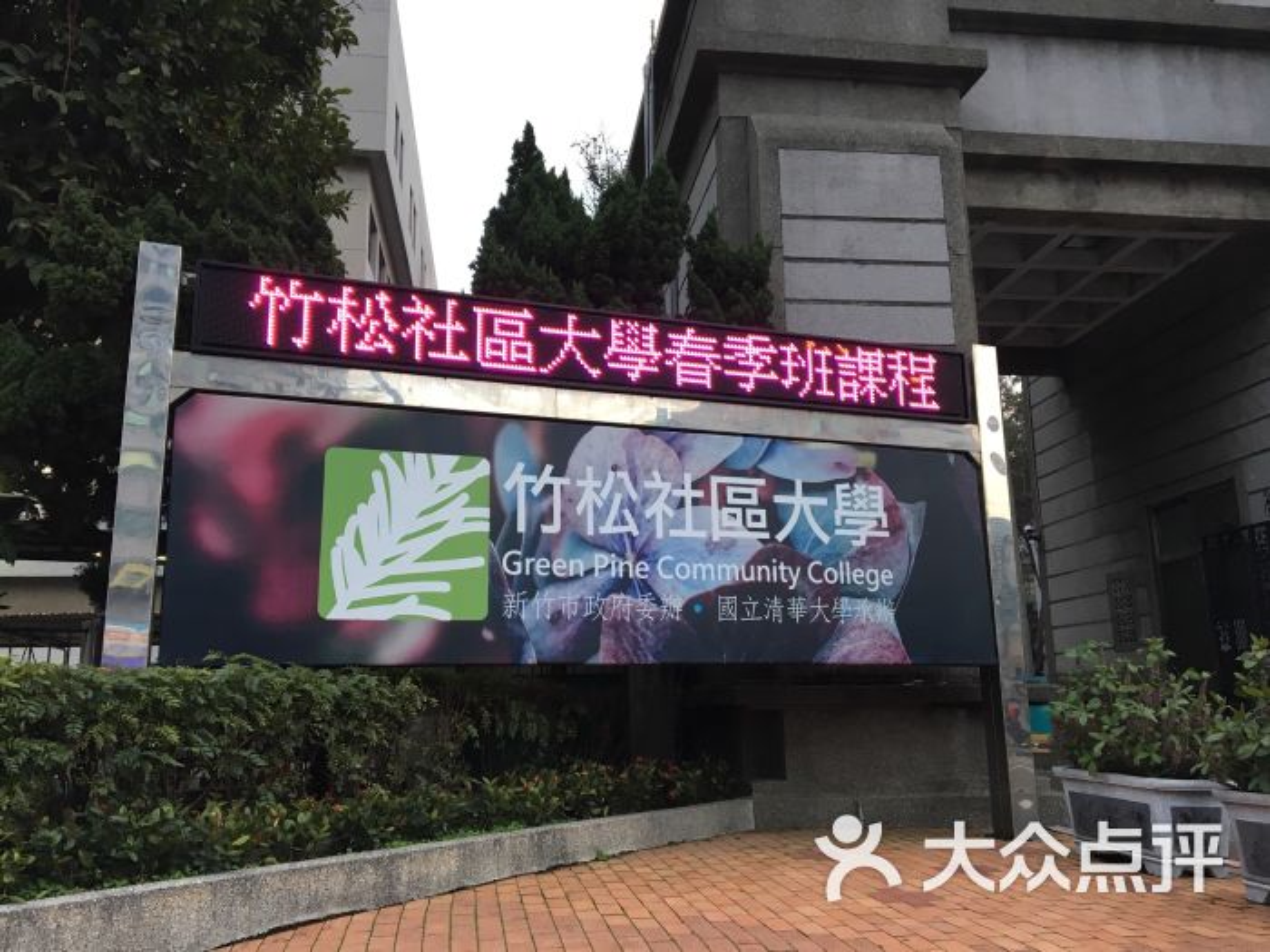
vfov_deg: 48.2
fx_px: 1064
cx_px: 635
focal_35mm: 29
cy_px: 476
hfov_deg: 61.7
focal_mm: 4.15
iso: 50
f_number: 2.2
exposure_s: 1/30
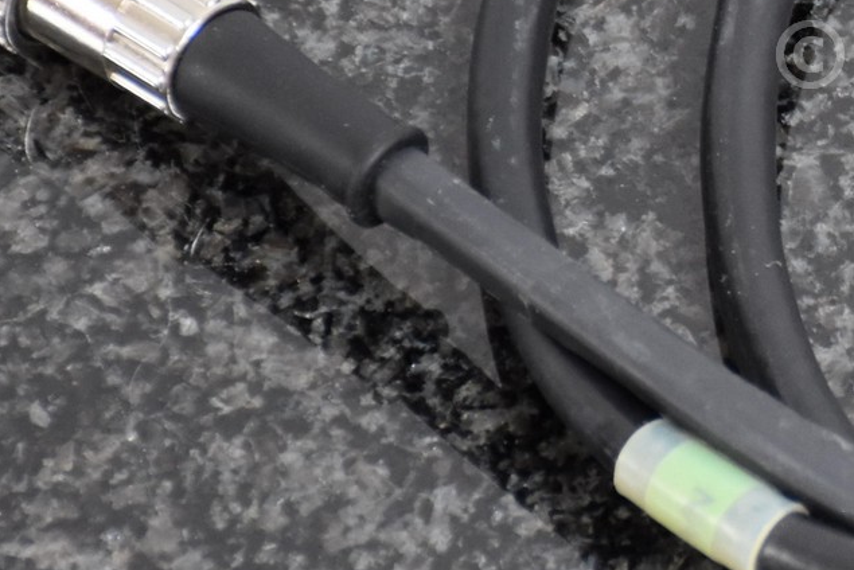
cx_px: 1326
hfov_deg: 4.1
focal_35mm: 502
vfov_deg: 2.7
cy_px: 49
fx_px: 11913
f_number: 5.3
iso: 800
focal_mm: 90
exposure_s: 1/60
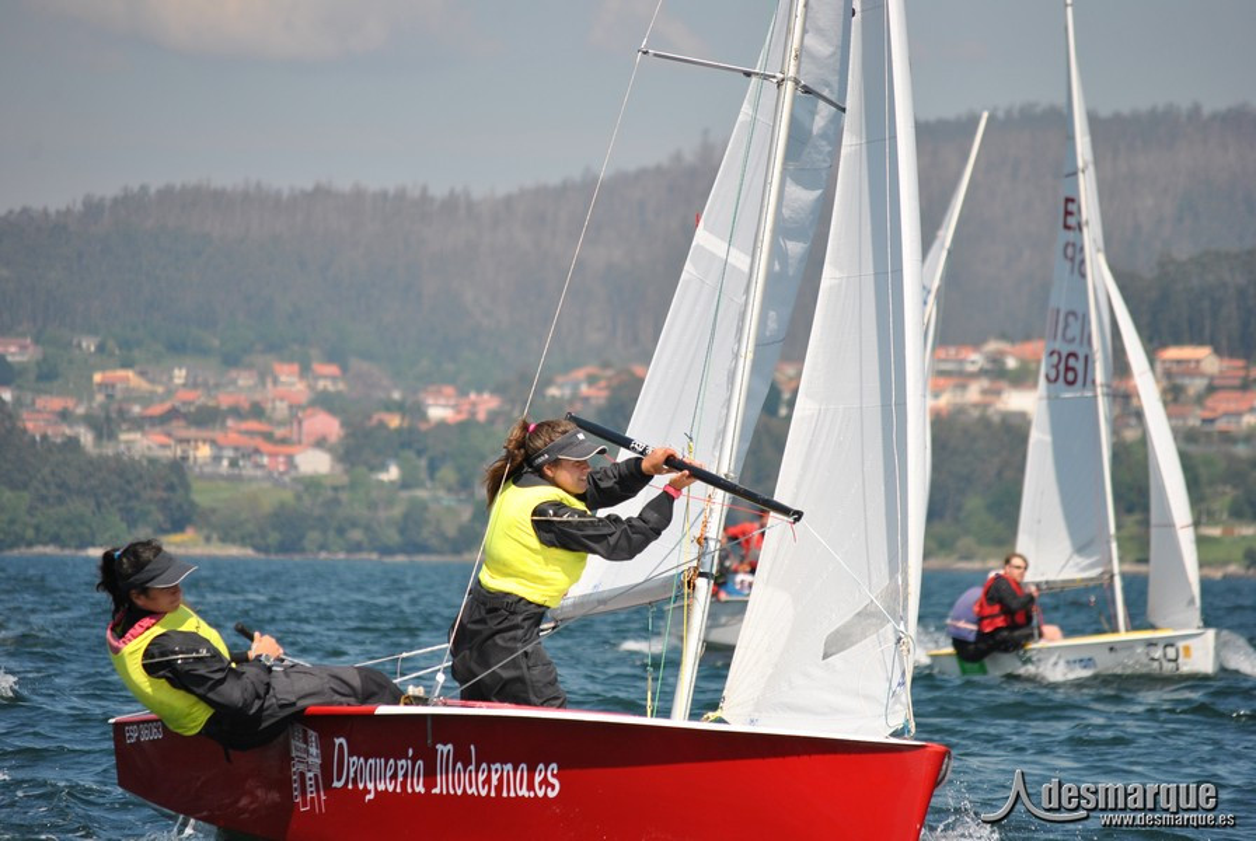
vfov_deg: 6.8
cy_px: 420
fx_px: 7074
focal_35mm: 202
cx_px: 628
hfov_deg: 10.1
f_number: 5
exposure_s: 1/1000
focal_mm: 135
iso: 200
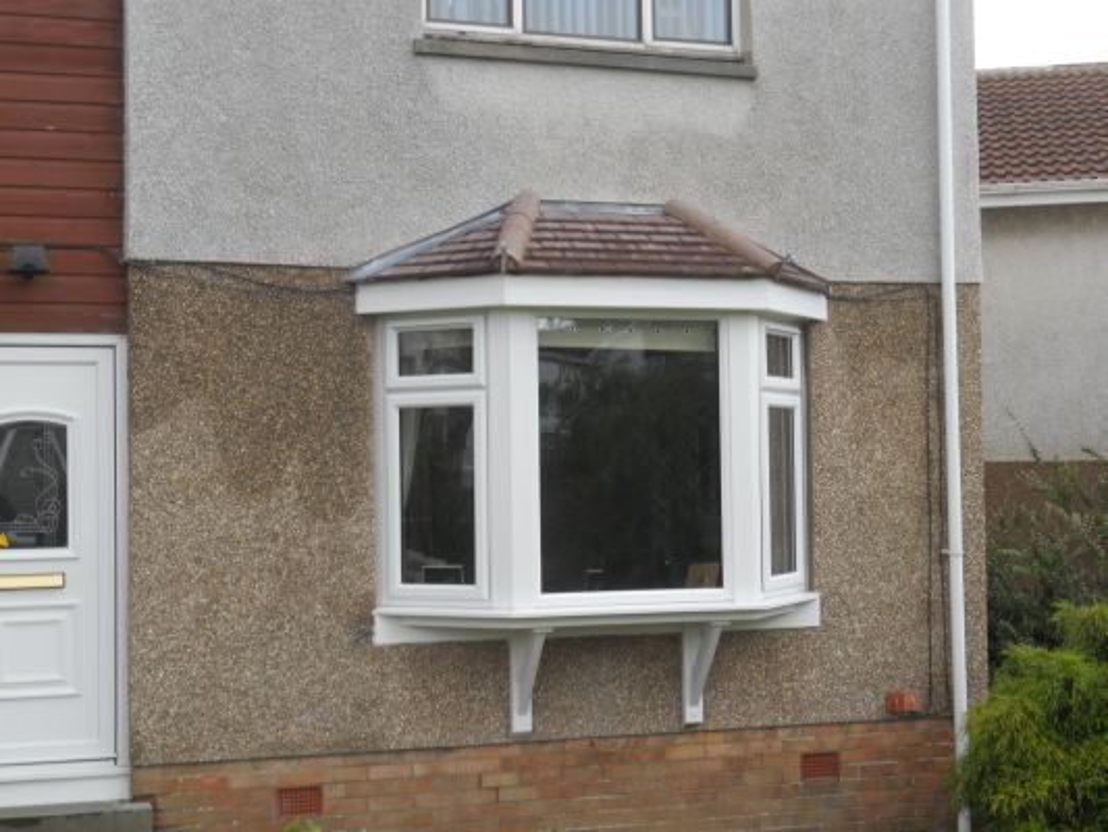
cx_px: 554
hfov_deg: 35.5
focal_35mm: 54
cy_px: 416
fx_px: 1729
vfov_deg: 27.0
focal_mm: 9.8
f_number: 4.8
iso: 80
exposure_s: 1/100
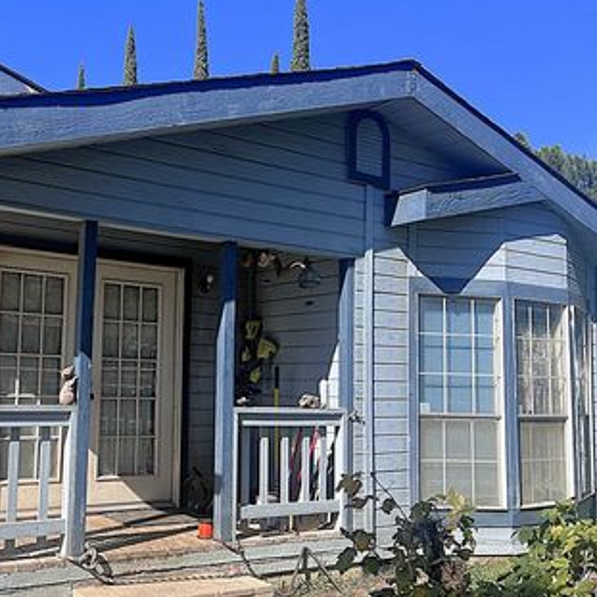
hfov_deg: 43.0
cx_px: 125
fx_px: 722
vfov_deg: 44.9
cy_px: 318
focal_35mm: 37
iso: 50
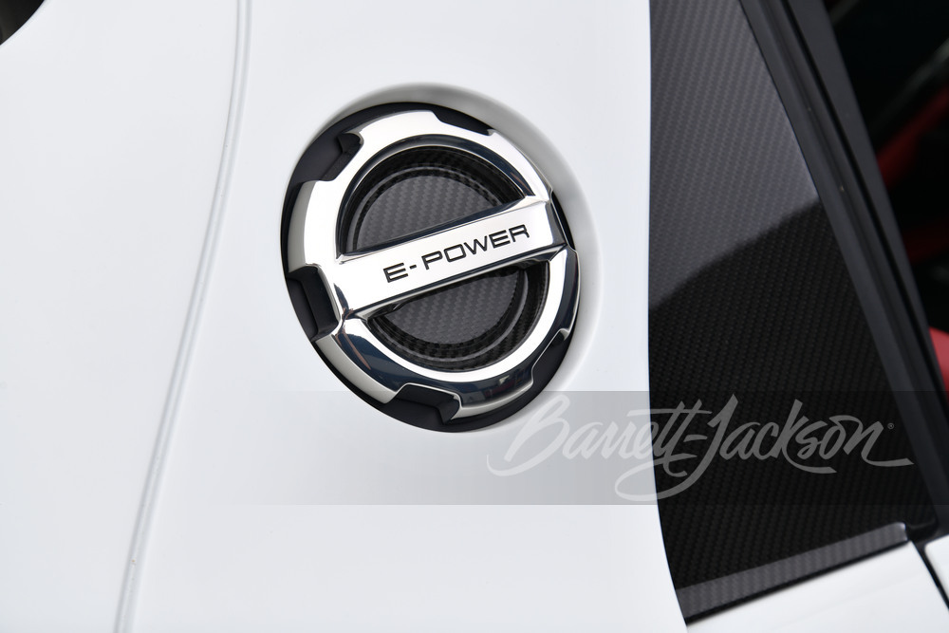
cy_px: 316
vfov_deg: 16.1
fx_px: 2241
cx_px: 474
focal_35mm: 85
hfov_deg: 23.9
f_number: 8
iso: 160
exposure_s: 1/250
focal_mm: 85
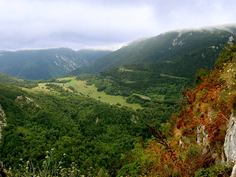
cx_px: 118
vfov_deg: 41.8
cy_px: 88
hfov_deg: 54.0
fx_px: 232
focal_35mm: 34
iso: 50
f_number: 2.8
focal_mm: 5.6
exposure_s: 1/200
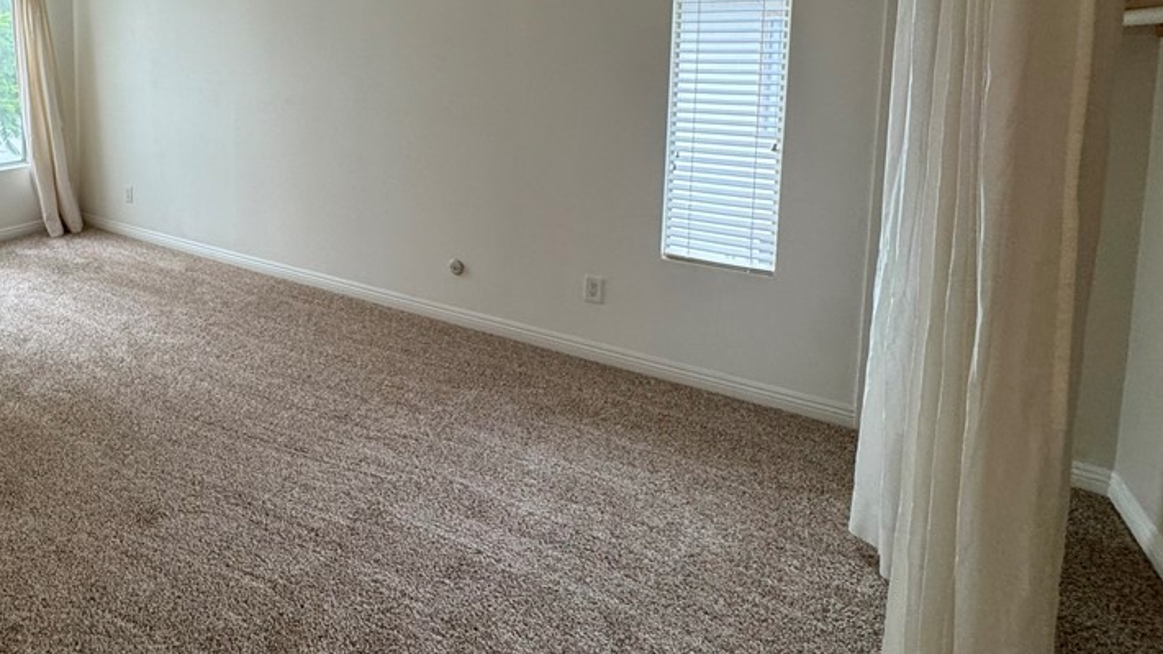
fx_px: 678
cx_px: 336
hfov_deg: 77.0
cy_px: 103
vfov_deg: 47.7
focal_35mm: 22
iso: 200
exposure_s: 1/120
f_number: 2.2
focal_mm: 2.22
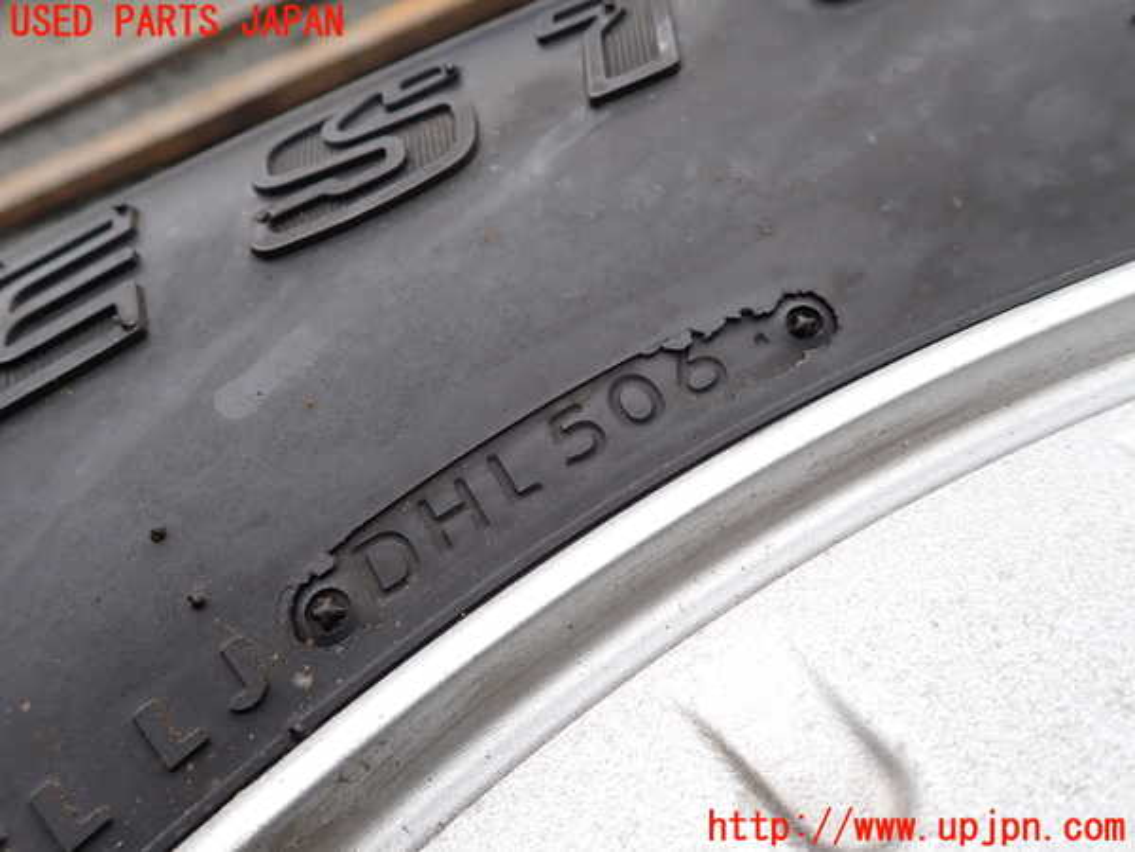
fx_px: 820
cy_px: 426
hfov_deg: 69.4
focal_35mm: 25
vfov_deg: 54.9
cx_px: 568
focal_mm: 4.5
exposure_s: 1/100
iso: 100
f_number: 2.8
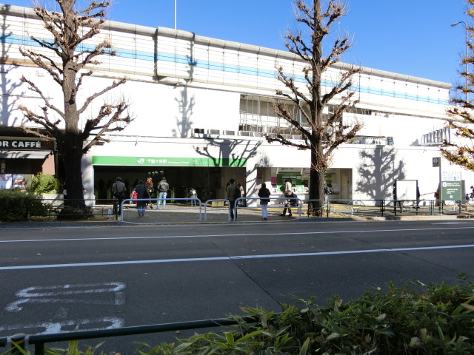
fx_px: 342
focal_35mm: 25
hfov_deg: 69.4
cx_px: 237
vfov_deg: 54.9
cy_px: 178
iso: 80
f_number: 3.5
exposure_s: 1/640
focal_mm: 4.5
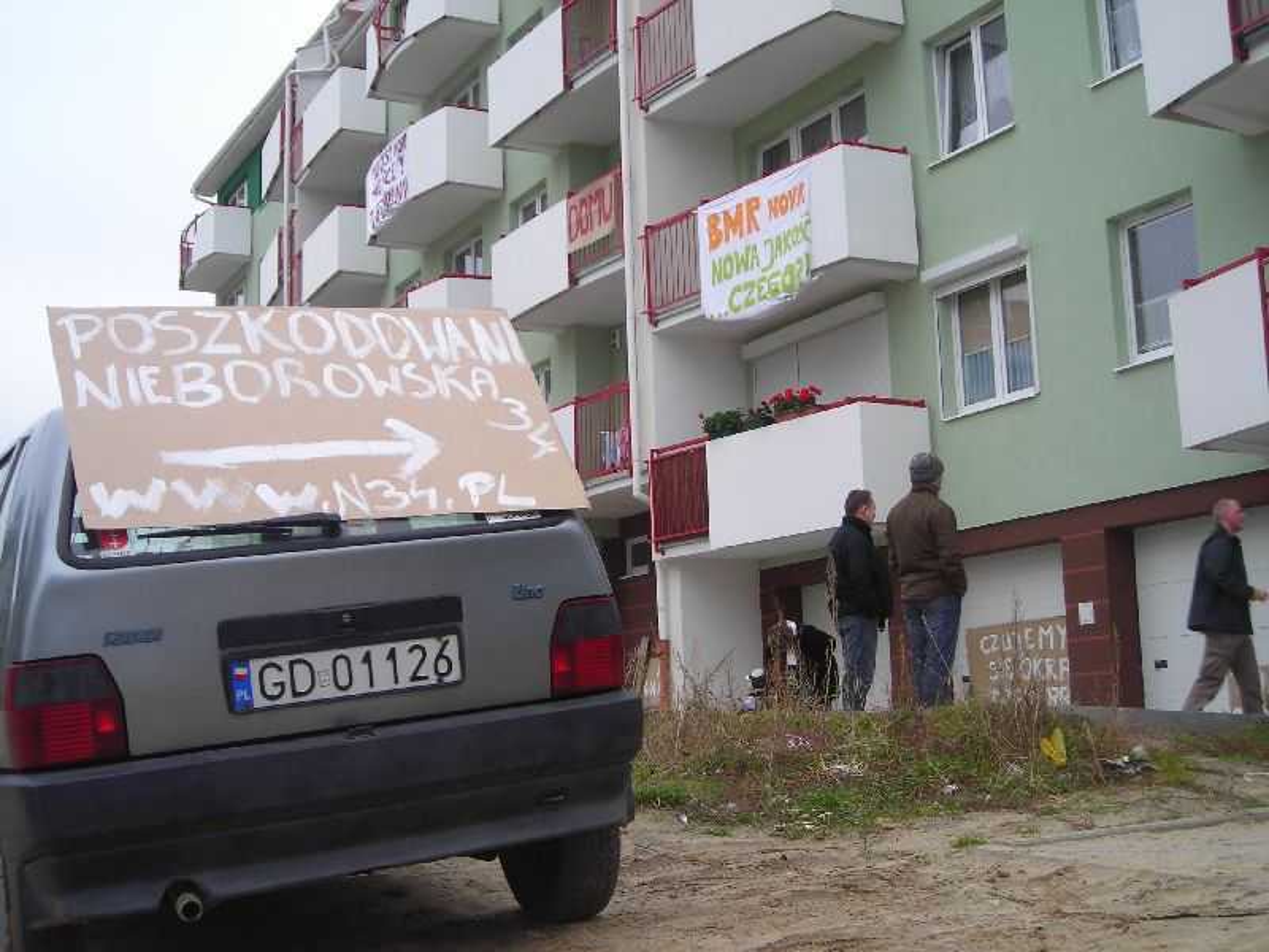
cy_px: 476
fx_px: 1723
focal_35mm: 47
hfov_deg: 40.4
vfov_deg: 30.9
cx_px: 634
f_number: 3.4
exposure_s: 1/50.5
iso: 50
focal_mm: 7.8
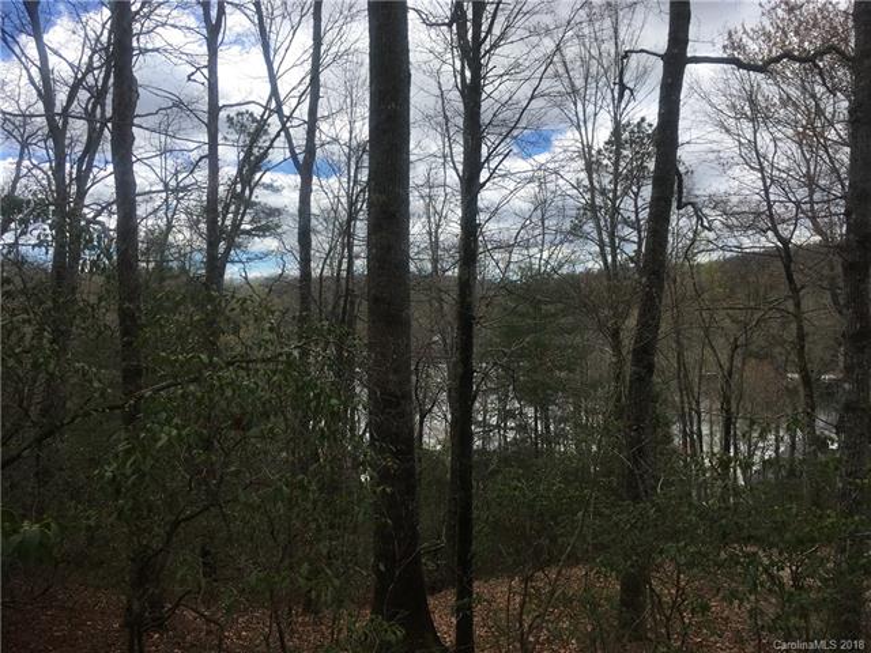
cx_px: 436
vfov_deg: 48.2
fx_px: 730
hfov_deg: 61.7
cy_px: 326
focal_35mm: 29
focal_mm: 4.15
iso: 25
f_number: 2.2
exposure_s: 1/1115
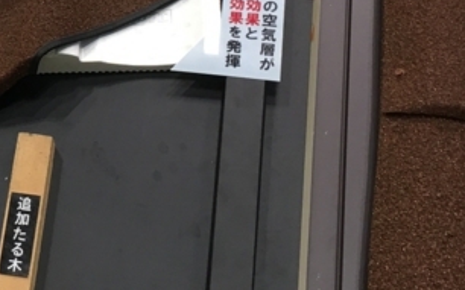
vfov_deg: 12.3
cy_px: -96
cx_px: -82
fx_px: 1305
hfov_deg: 19.1
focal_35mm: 103
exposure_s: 1/15
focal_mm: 4.15
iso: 32
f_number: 2.2
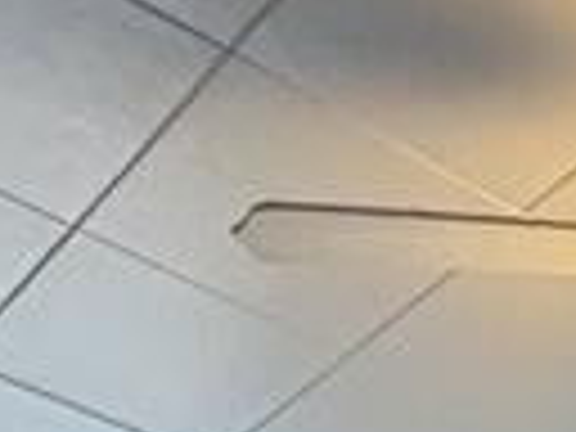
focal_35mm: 112
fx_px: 1864
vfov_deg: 8.2
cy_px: 1688
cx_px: 698
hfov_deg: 16.8
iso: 400
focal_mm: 2.22
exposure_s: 1/60
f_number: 2.2
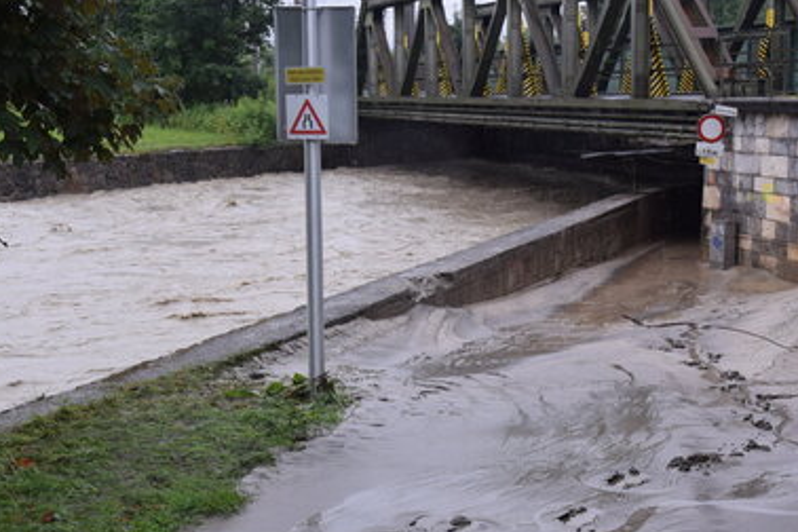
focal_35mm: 61
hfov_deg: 32.7
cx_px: 496
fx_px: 1352
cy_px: 302
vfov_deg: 22.2
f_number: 8
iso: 400
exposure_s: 1/250
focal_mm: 32
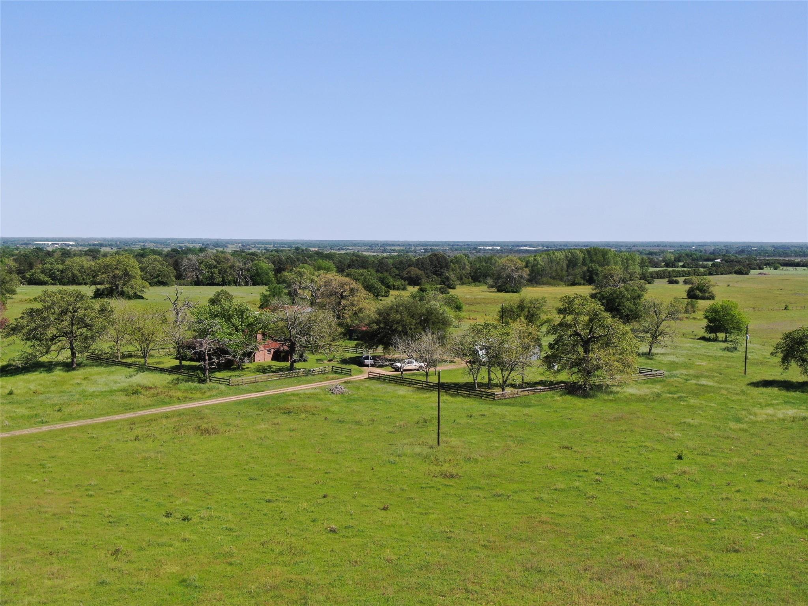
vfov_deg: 30.3
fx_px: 1120
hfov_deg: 39.7
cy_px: 303
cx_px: 404
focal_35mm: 48
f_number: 3.8
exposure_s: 1/640
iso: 100
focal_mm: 8.6
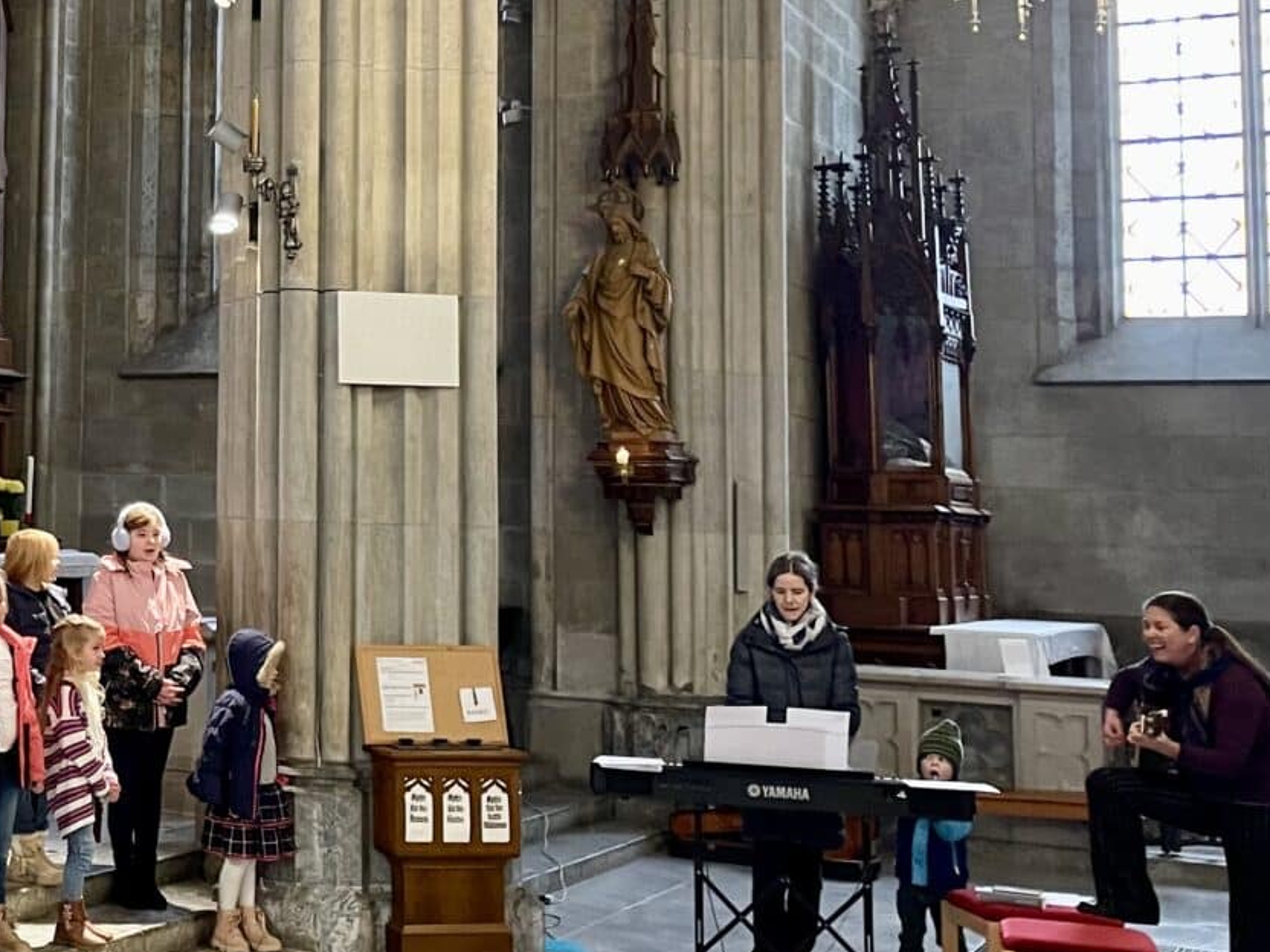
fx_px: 2201
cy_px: 316
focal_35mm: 60
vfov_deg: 24.3
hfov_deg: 29.2
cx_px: -114
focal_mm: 4.2
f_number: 1.6
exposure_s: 1/60
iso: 320
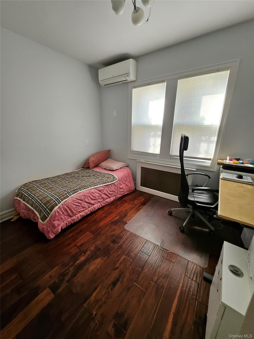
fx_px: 127
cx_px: 127
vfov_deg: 106.2
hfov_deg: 89.9
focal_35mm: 13
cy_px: 170
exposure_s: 1/60
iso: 200
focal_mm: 1.74
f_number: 2.2
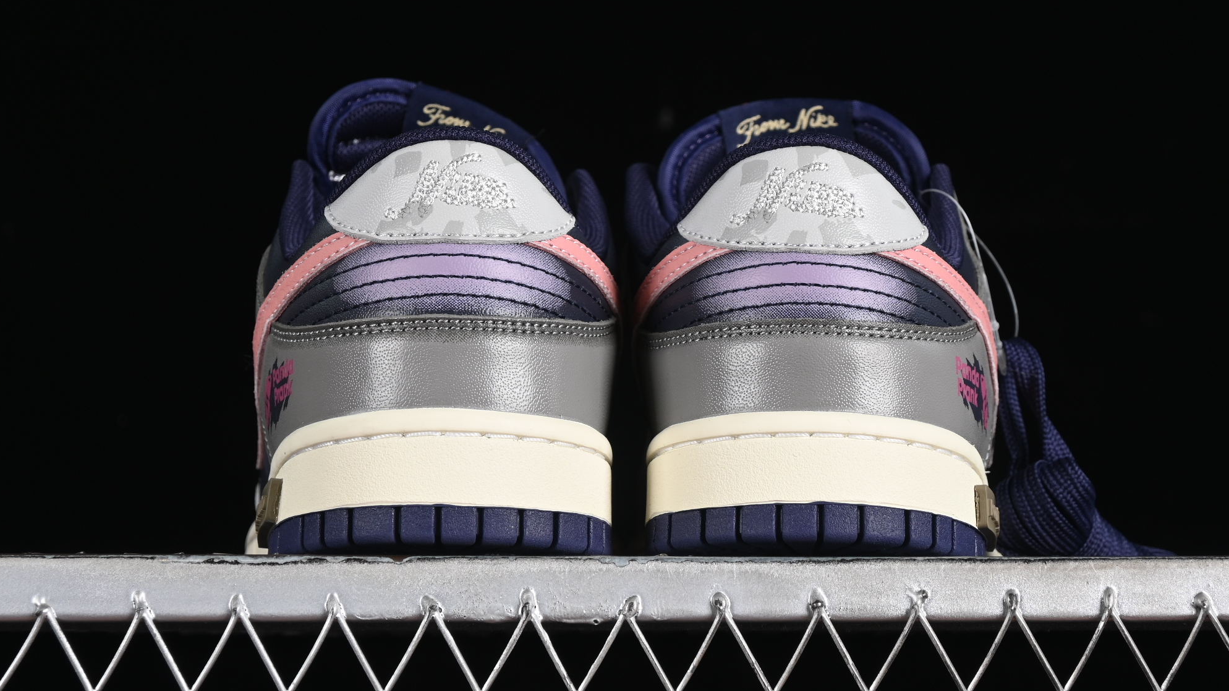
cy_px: 203
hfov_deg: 19.5
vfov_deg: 11.0
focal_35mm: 110
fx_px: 3585
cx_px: 624
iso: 160
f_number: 6.3
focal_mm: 50
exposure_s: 1/60
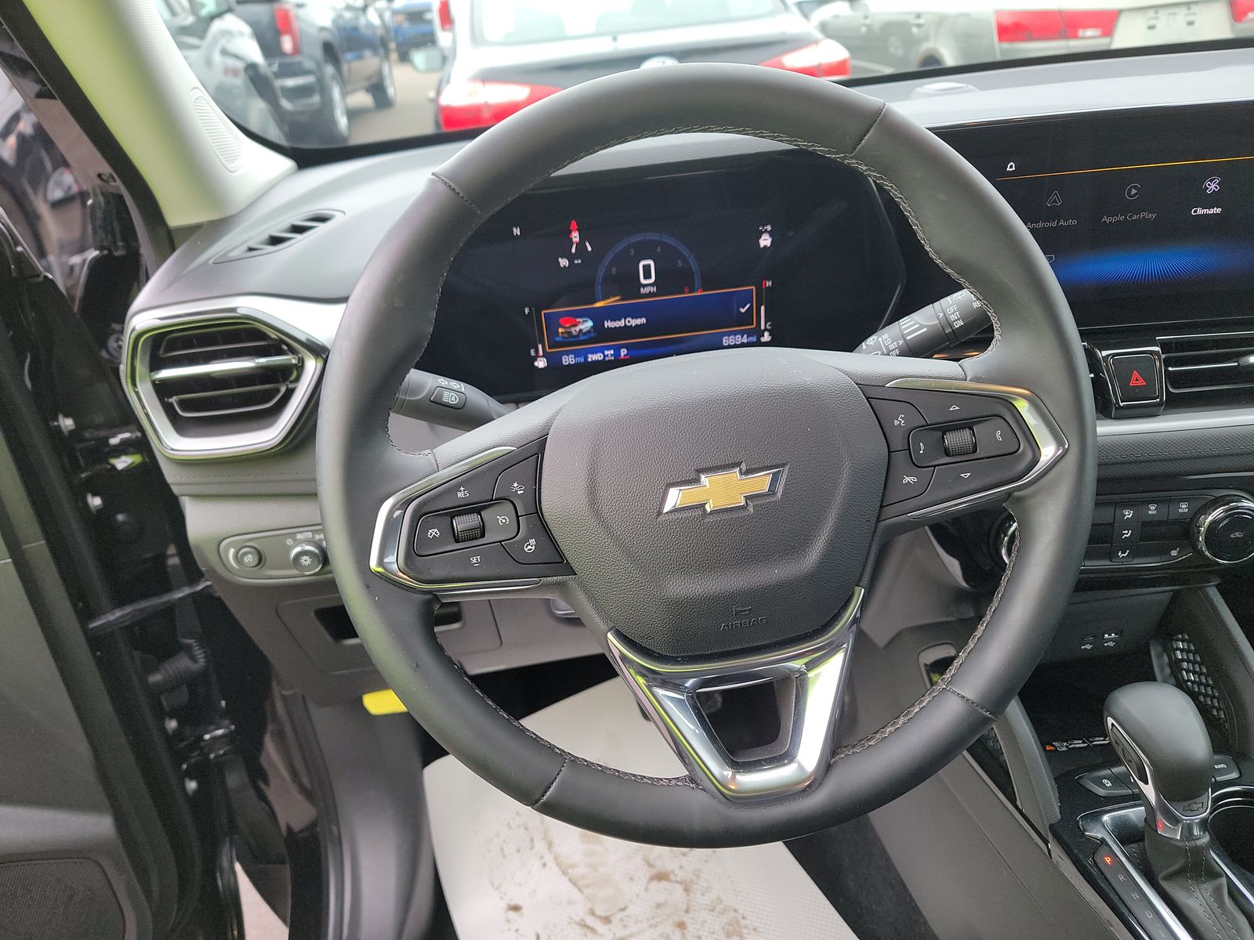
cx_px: 627
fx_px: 869
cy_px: 470
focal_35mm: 24
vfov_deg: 56.8
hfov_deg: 71.6
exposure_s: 1/59
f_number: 1.8
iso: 106
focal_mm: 6.7
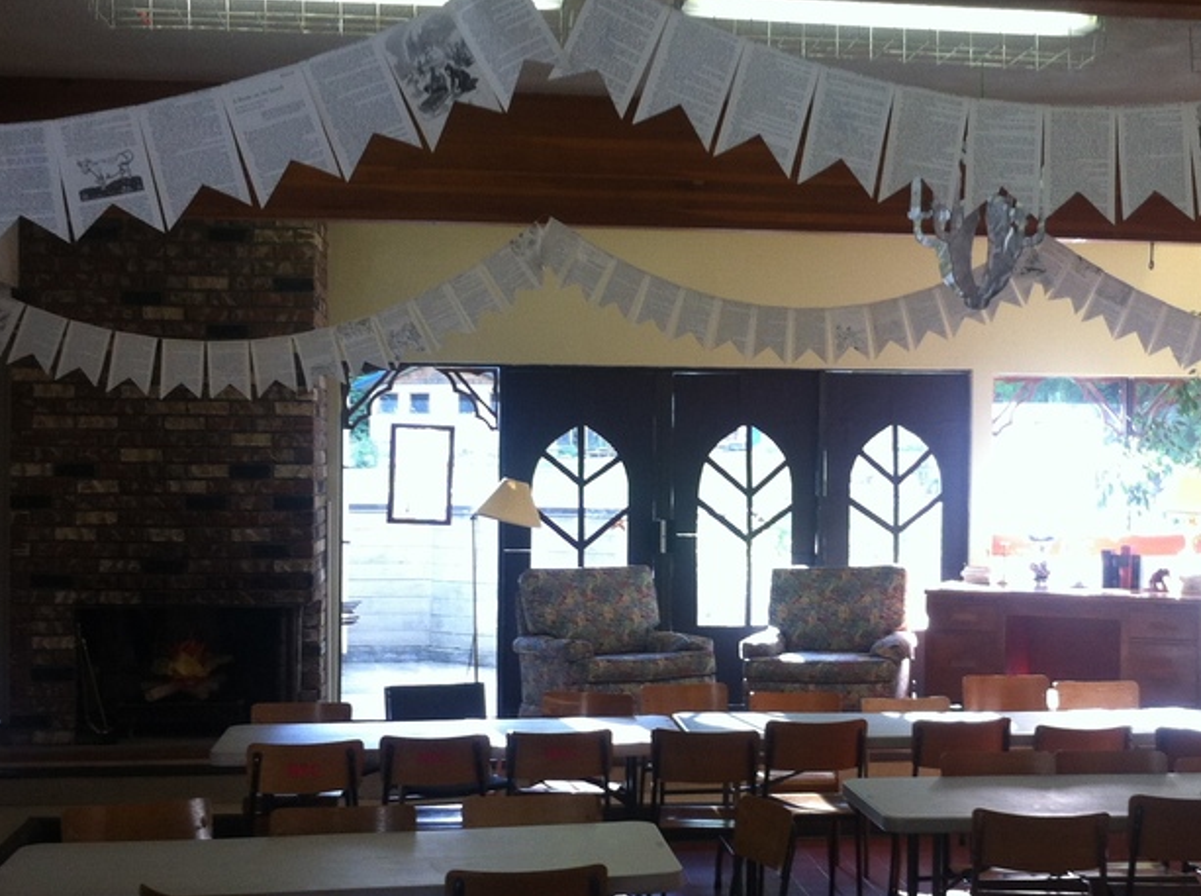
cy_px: 463
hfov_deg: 32.0
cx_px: 778
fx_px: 2077
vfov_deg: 24.3
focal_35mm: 60
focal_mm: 3.85
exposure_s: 1/20
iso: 80
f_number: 2.8
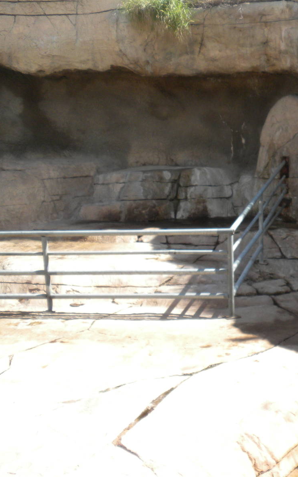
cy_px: 240
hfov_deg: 23.7
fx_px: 689
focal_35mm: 53
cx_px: 276
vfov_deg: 38.2
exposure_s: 1/498
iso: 107
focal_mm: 6.6
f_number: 3.5
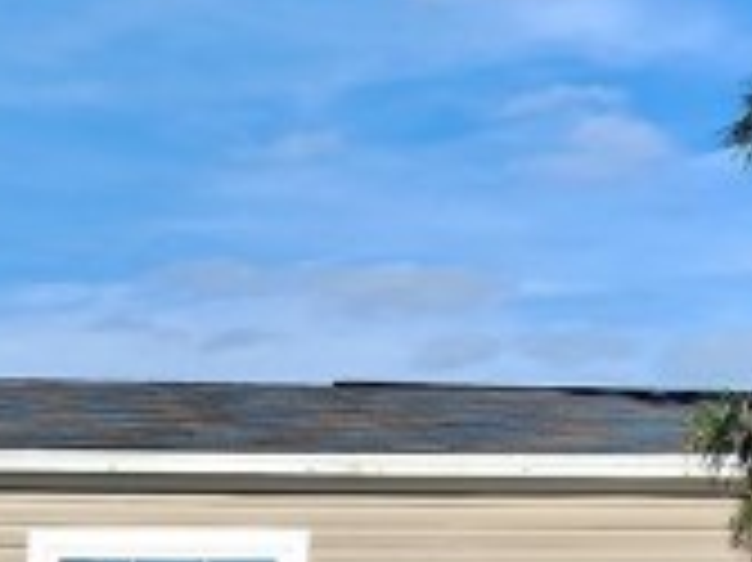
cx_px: 1040
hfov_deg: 13.4
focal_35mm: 141
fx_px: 3061
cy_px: -207
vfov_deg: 10.2
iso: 12
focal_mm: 6.4
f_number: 1.8
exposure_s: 1/1114
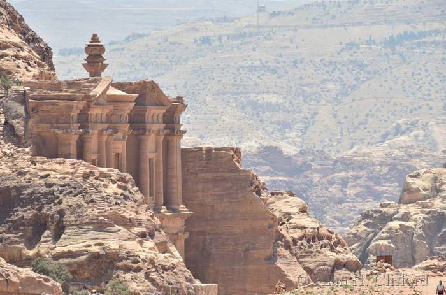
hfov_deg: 9.2
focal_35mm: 225
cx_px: 223
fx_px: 2781
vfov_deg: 6.1
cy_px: 148
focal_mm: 150
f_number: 9
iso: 100
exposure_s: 1/200
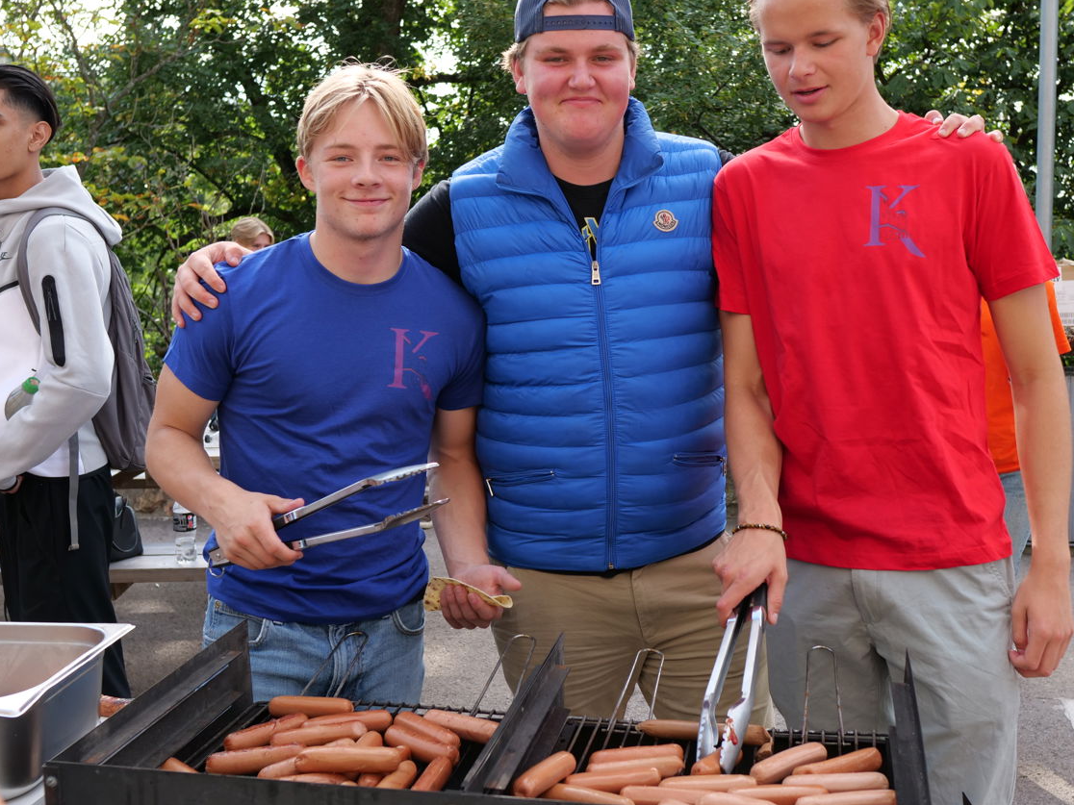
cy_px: 365
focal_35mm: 39
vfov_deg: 36.8
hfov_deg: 47.7
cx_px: 620
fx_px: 1210
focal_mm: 16
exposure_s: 1/640
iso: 200
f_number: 3.2
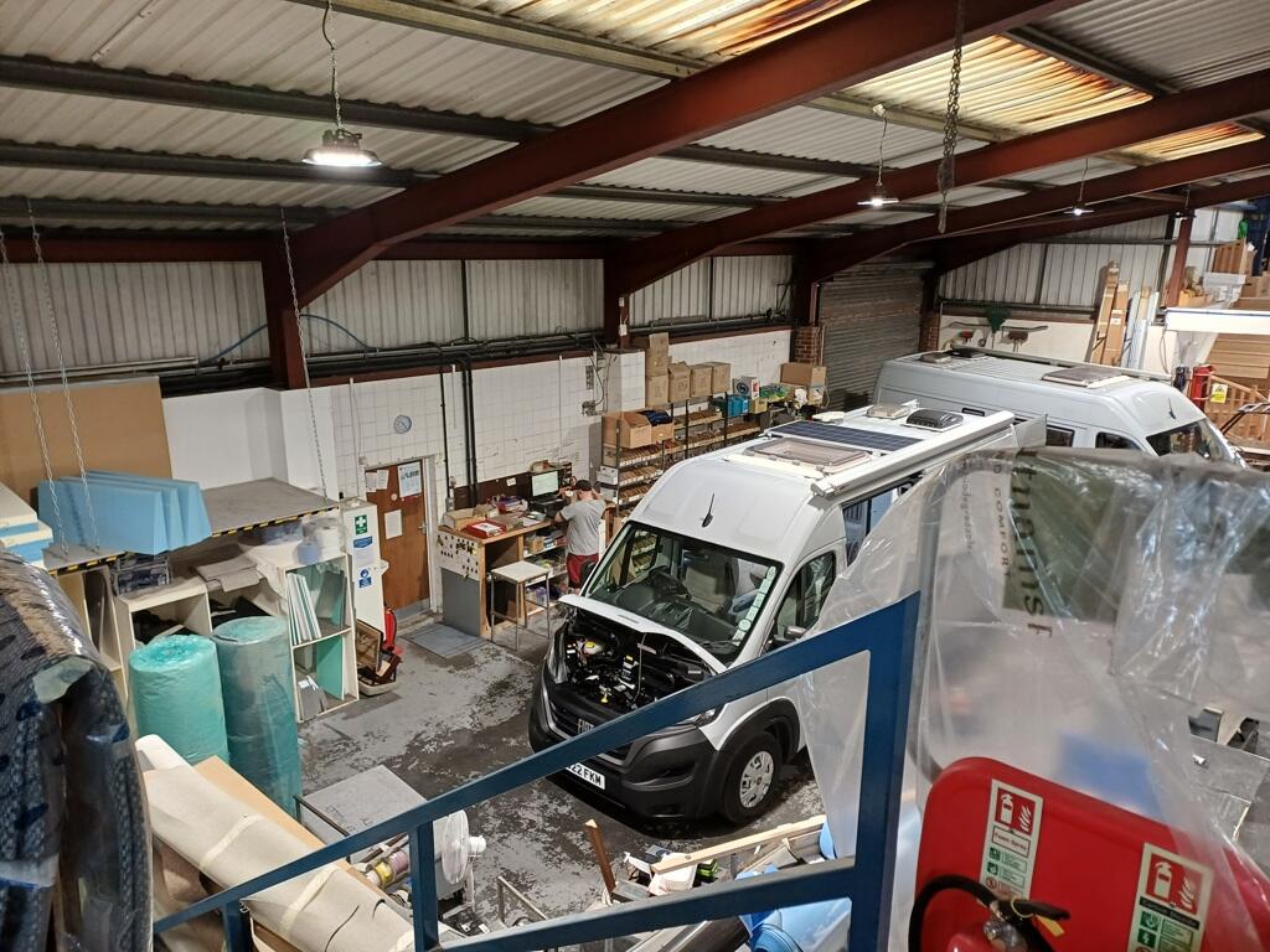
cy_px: 476
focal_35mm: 25
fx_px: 917
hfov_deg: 69.4
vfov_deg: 54.9
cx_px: 635
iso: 200
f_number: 1.8
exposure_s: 1/50
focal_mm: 4.65
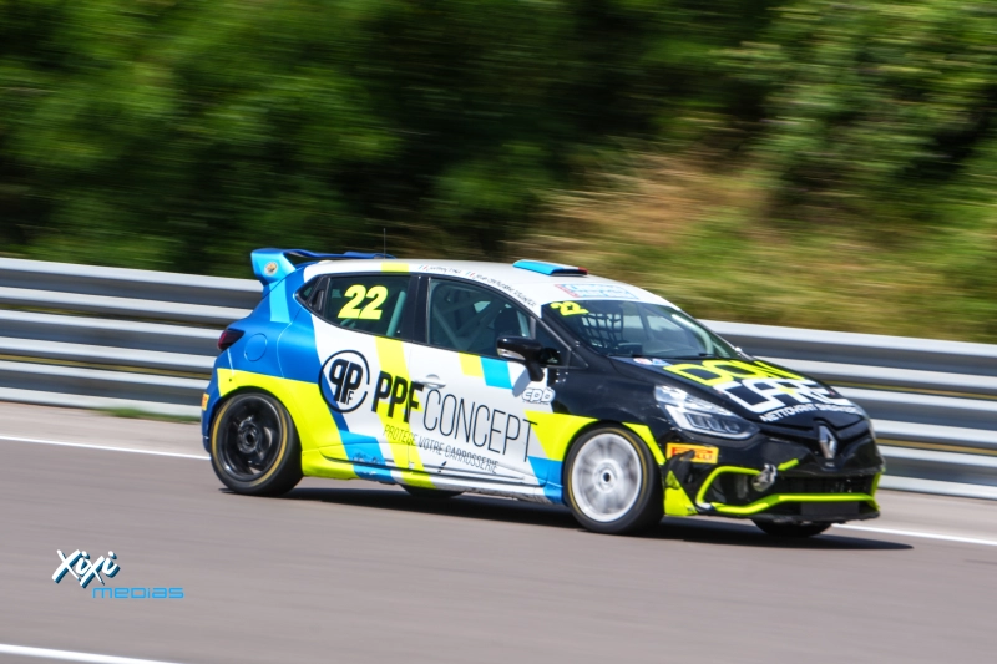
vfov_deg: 4.4
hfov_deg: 6.5
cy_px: 332
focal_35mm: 315
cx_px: 498
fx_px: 8721
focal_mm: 210
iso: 100
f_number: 11
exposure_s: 1/160
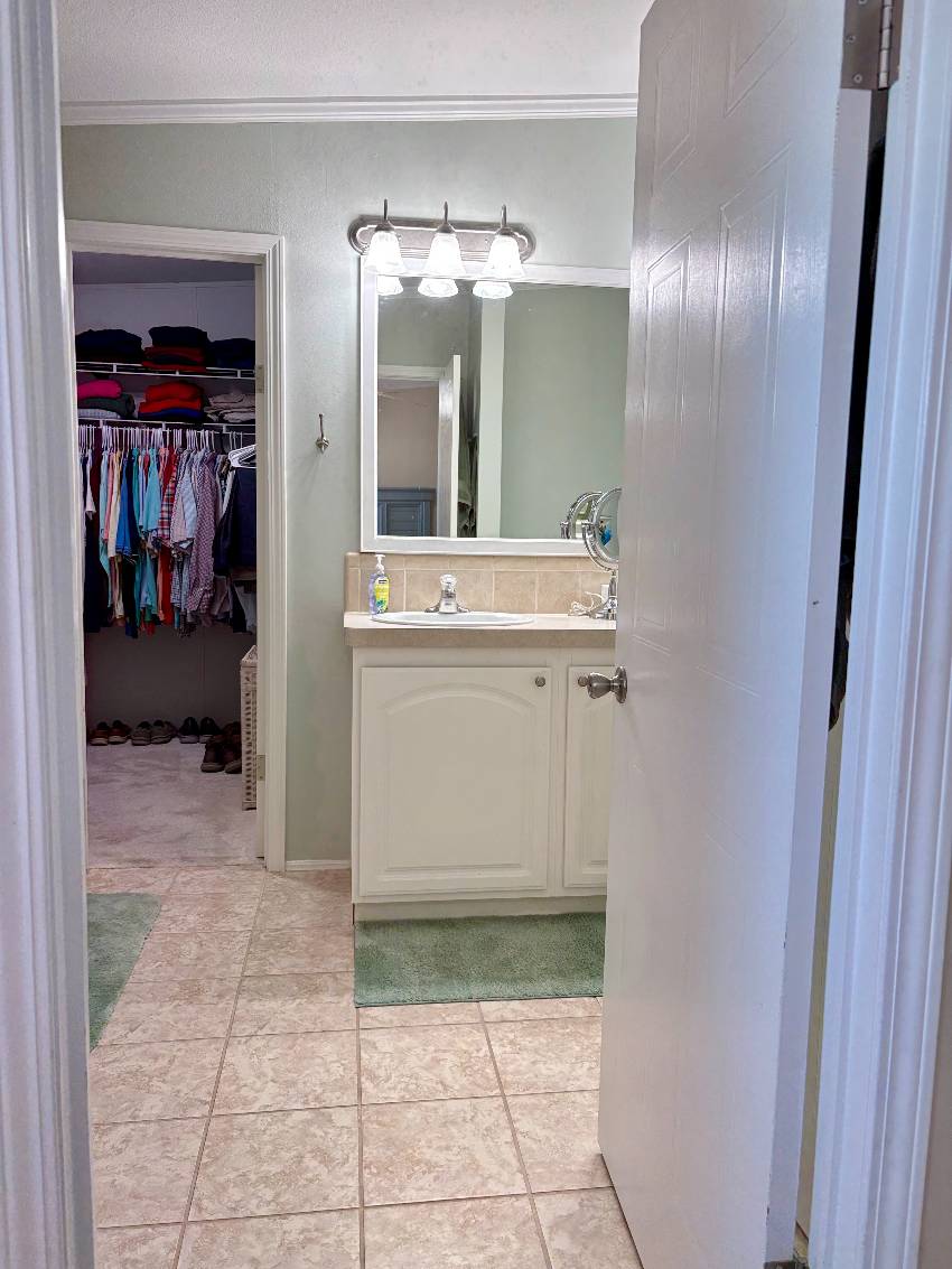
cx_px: 476
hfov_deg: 53.1
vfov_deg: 67.3
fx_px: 953
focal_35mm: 26
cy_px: 634
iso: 160
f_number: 1.6
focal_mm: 5.96
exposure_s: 1/120
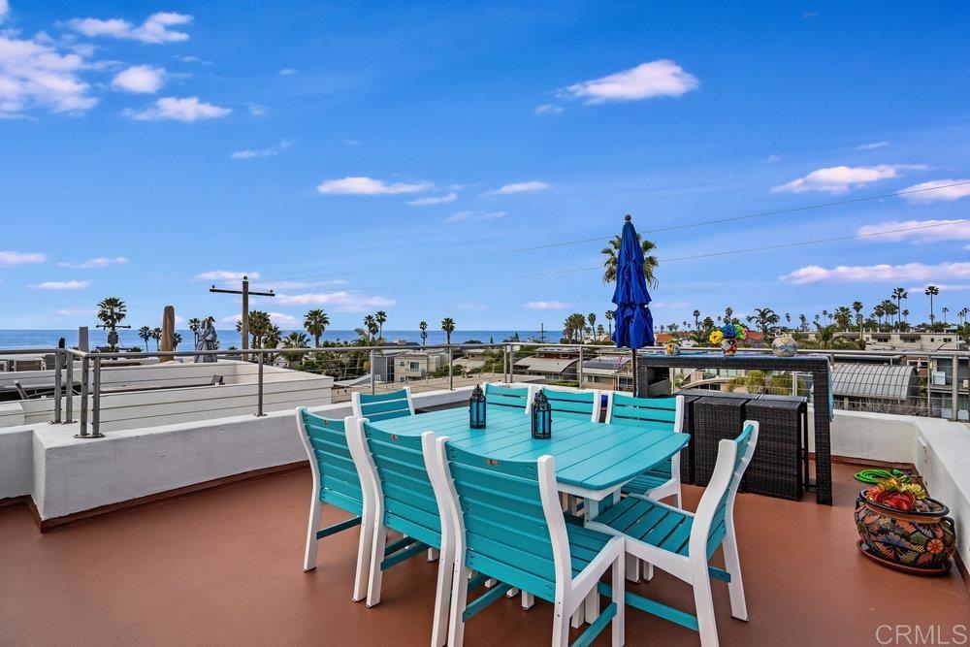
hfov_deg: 96.7
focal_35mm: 16
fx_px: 431
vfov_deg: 73.8
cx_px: 485
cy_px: 324
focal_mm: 16
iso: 100
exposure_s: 1/640
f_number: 5.6
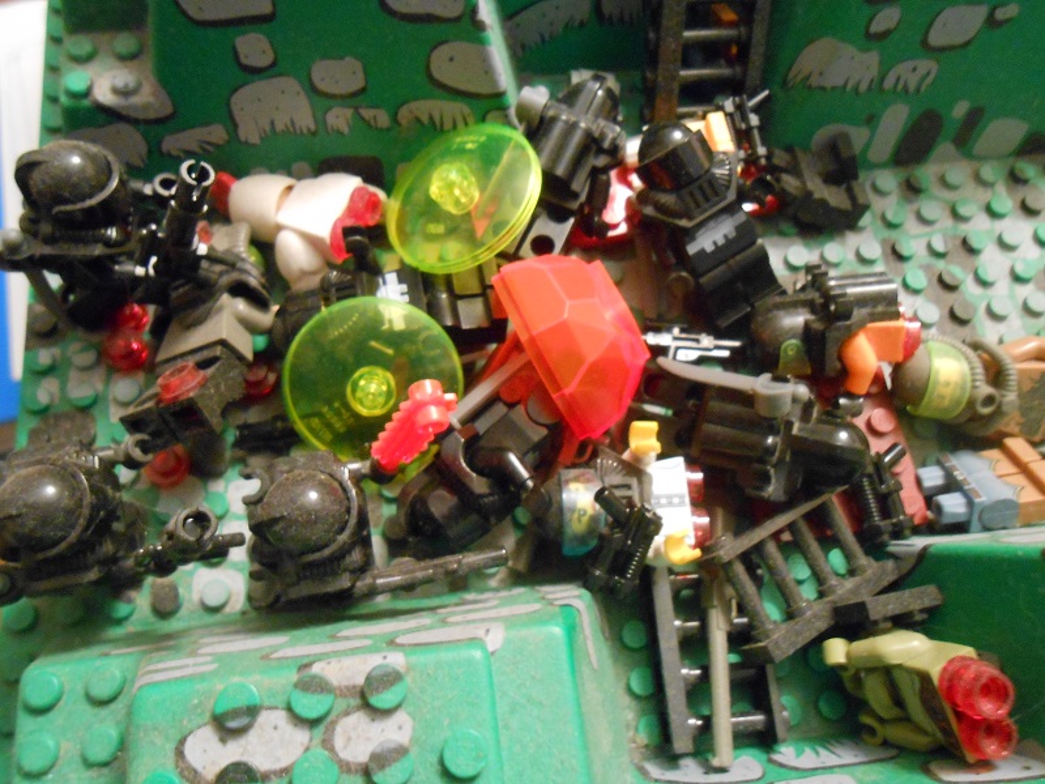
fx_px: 906
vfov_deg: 46.8
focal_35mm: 30
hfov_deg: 60.0
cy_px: 392
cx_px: 522
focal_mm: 5.3
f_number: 3.8
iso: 640
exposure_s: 1
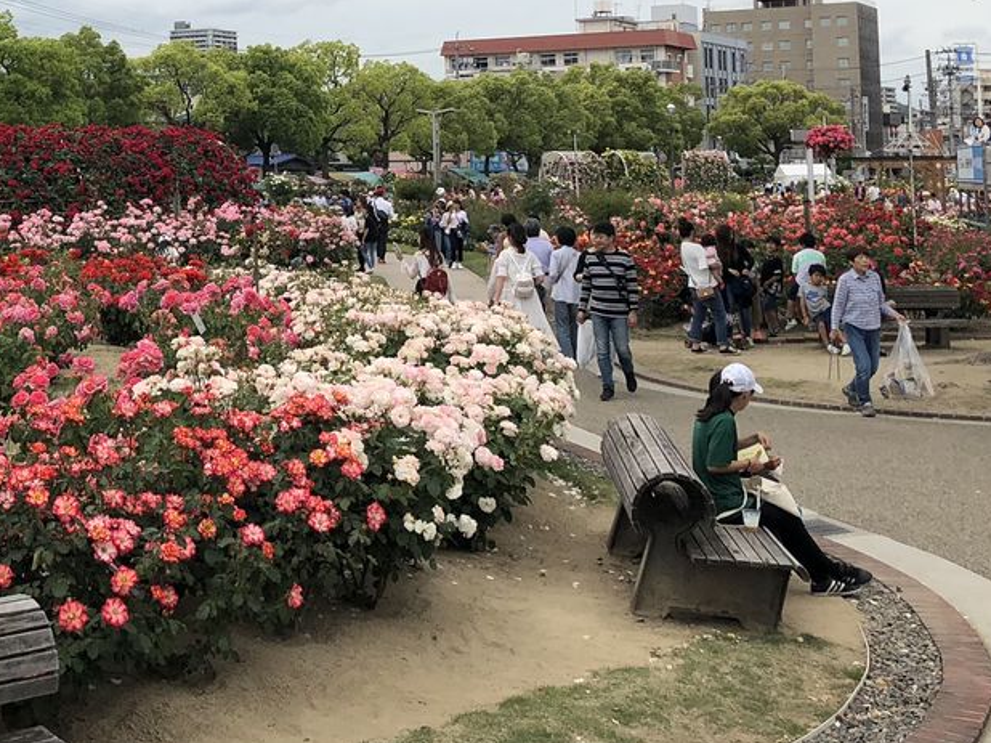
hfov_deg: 32.4
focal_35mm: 58
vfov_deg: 24.2
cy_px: 19
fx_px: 1660
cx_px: 213
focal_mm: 4
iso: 20
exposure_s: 1/2088
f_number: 1.8
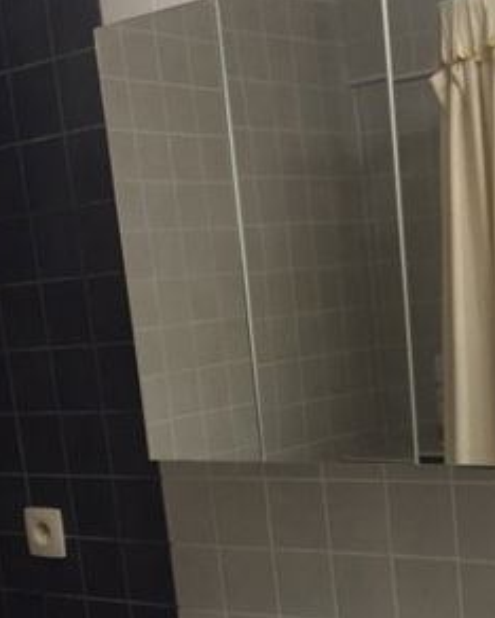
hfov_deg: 24.4
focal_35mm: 62
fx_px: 1134
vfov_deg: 29.2
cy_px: 555
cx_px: 351
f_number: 2.2
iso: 250
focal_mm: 4.15
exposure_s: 1/33
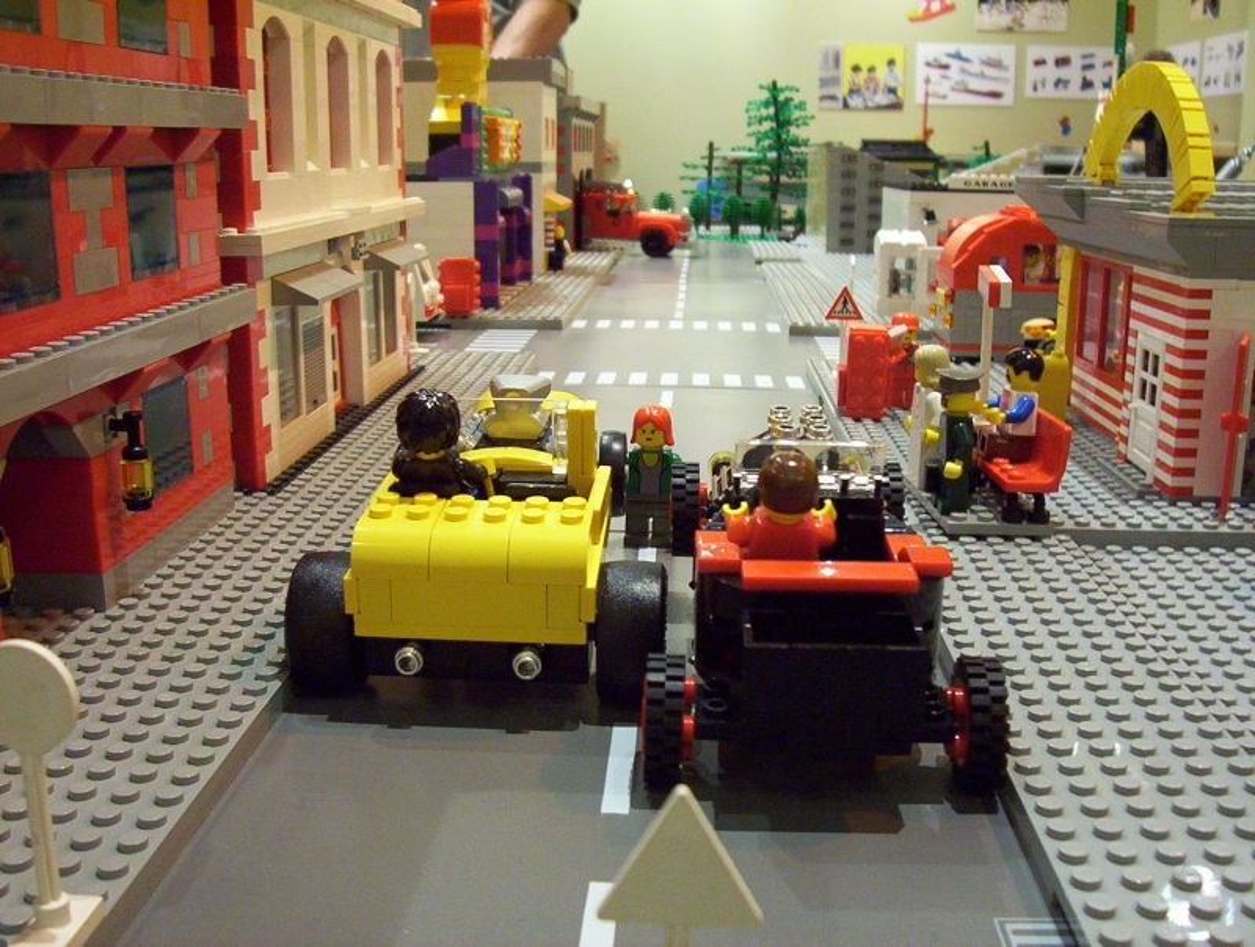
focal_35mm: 43
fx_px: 1563
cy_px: 474
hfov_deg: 43.8
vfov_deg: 33.7
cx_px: 628
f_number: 2.73
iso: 200
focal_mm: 5.77
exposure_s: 1/12.2
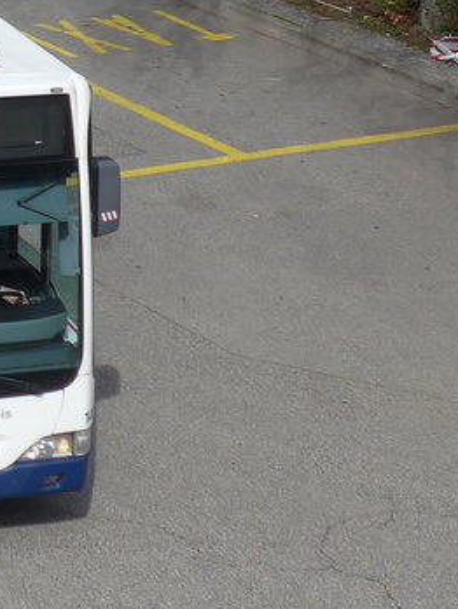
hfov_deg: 7.6
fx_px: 3332
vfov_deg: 10.3
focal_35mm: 189
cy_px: -80
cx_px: -414
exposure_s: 1/1000
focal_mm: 11.3
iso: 80
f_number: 3.4
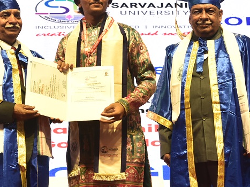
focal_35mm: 124
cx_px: 80
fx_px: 895
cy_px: 94
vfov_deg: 11.9
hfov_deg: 15.9
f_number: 5.6
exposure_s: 1/125
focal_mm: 40
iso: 800
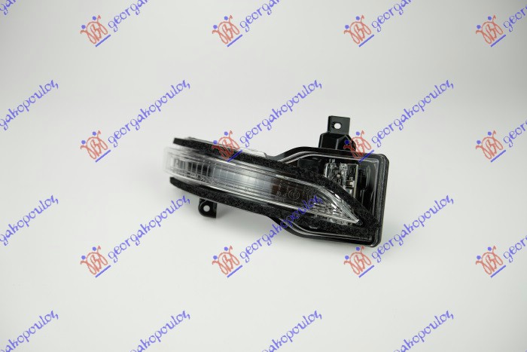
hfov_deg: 76.1
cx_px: 264
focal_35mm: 23
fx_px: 337
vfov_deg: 55.1
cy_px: 176
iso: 200
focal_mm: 15.2
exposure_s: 1/100
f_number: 3.5
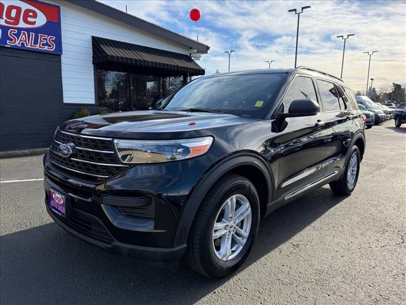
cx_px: 203
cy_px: 152
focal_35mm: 24
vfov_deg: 56.8
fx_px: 281
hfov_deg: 71.6
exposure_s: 1/2370
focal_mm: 6.76
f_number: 1.78
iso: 100
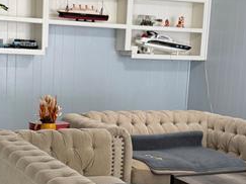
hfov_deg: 25.6
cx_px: 89
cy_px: 126
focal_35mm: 76
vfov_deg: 19.3
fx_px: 540
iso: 125
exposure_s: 1/60
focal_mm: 6.76
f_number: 1.78
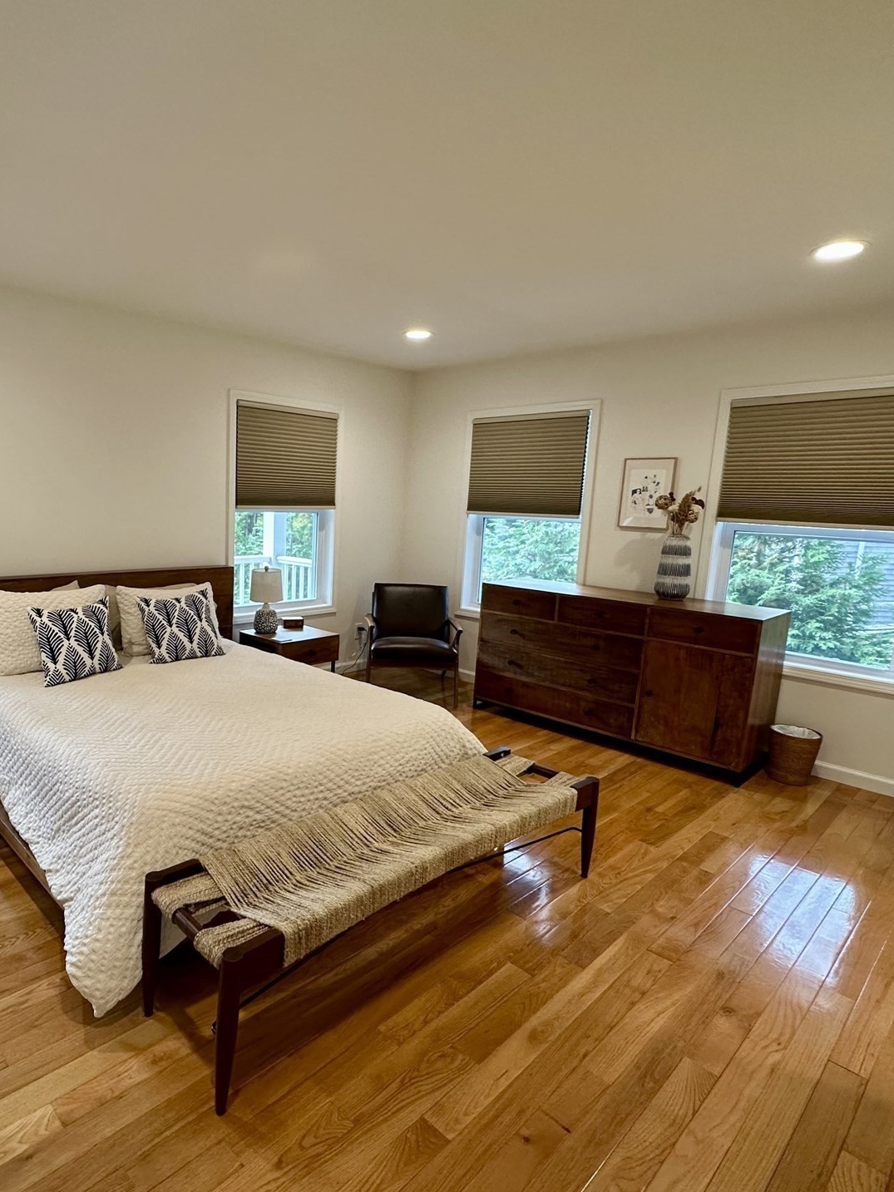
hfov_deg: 64.5
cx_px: 309
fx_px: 689
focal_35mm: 20
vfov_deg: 81.7
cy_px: 610
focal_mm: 2.22
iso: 200
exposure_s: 1/120
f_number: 2.2
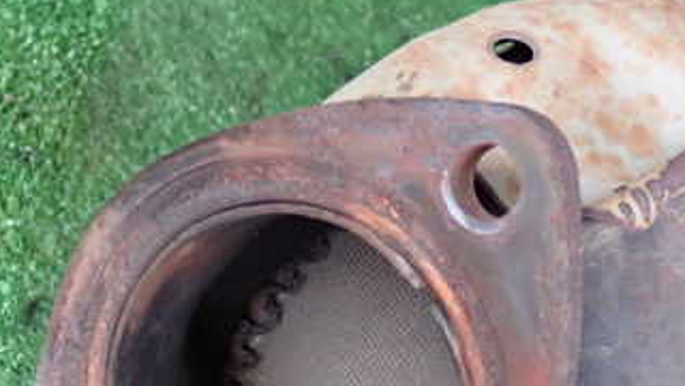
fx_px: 1744
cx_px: 405
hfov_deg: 22.2
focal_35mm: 96
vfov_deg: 12.5
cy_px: 337
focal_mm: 8.4
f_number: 3.1
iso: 400
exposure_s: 1/50
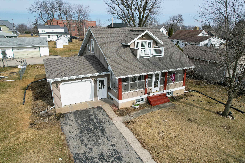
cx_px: 122
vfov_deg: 57.2
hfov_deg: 78.6
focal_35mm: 22
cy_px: 82
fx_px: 150
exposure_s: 1/2000
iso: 100
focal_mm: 8.38
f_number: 2.8
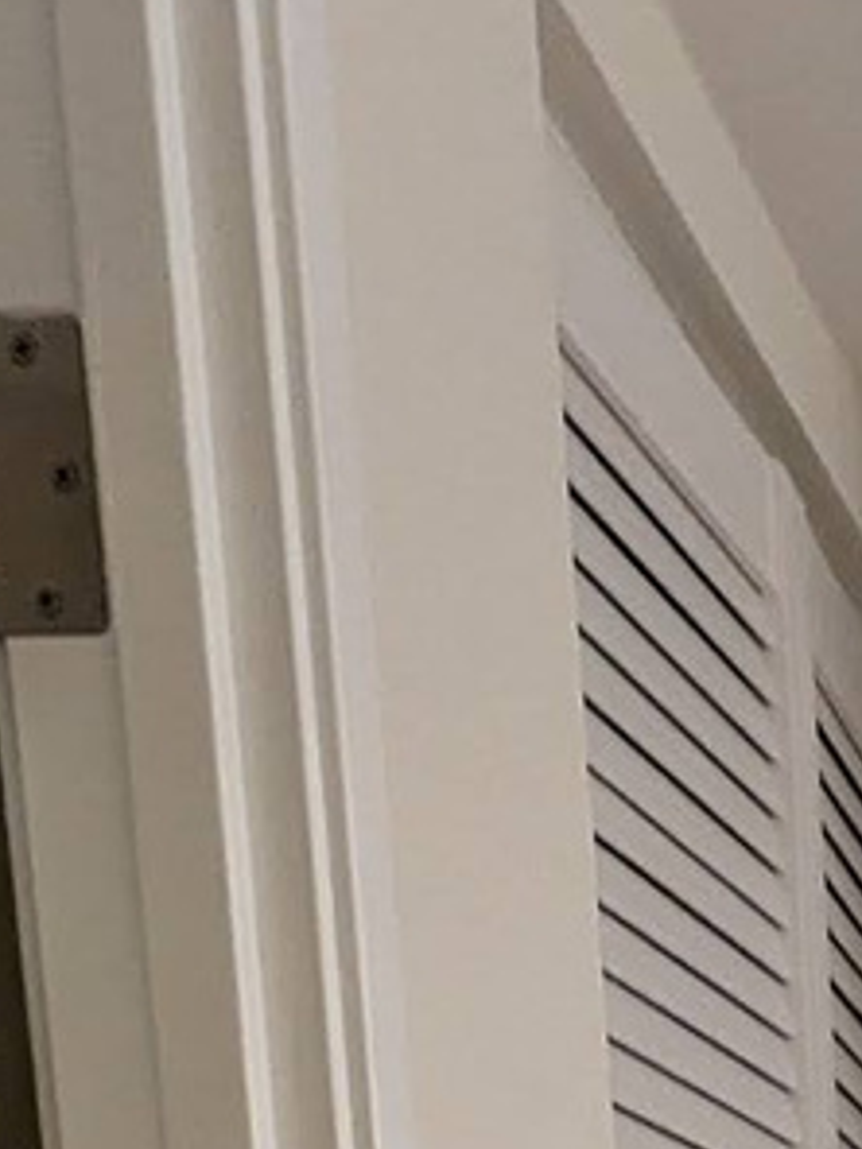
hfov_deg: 15.9
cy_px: 2182
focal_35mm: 83
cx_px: 1406
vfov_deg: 17.8
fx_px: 2756
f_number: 2.2
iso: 314
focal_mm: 2.35
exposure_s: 1/60
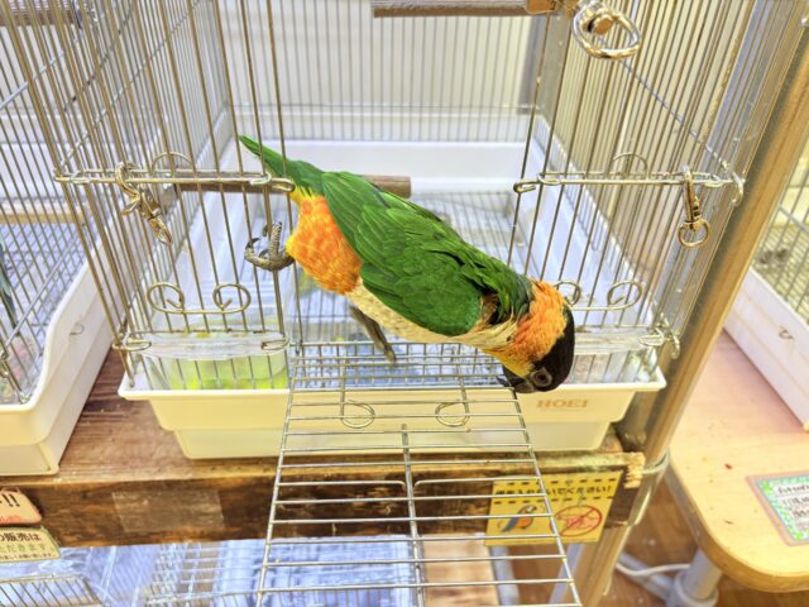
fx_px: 608
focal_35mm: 26
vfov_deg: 53.1
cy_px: 304
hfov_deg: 67.3
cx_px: 404
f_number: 1.6
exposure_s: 1/121
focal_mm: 5.96
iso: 125
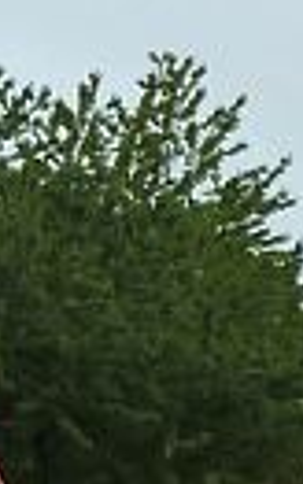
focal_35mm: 455
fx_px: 6005
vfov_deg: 4.6
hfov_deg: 2.9
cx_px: -447
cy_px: 15
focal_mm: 9.1
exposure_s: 1/500
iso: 125
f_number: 4.5
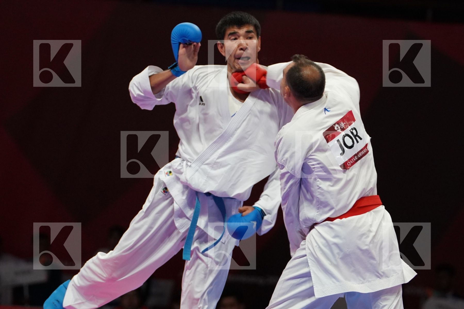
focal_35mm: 298
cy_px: 154
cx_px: 232
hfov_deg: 6.9
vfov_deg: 4.6
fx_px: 3841
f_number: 4
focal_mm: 199
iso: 3200
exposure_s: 1/1000
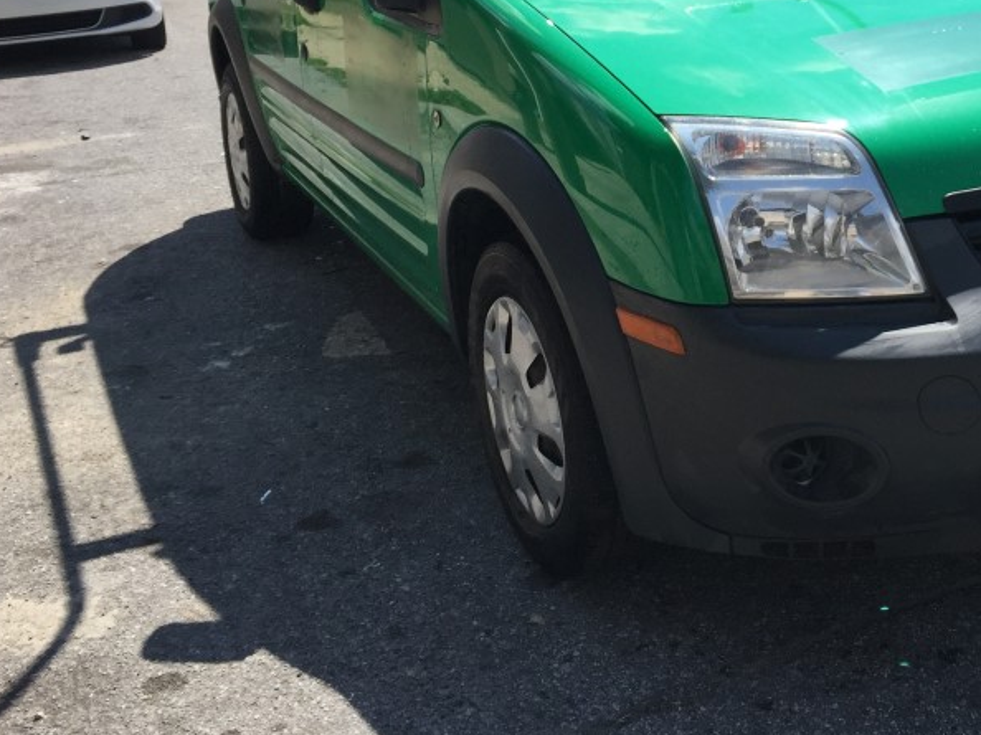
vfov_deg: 28.6
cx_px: 771
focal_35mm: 50
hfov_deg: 37.0
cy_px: 164
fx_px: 1416
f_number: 2.2
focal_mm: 4.15
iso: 32
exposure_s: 1/2198
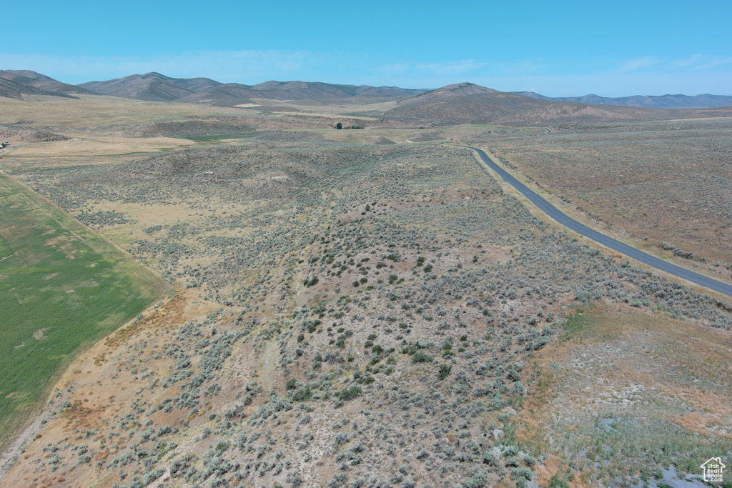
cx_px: 366
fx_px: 590
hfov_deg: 63.7
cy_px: 244
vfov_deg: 45.0
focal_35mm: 29
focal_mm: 10.57
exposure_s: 1/1799
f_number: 2.8
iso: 102
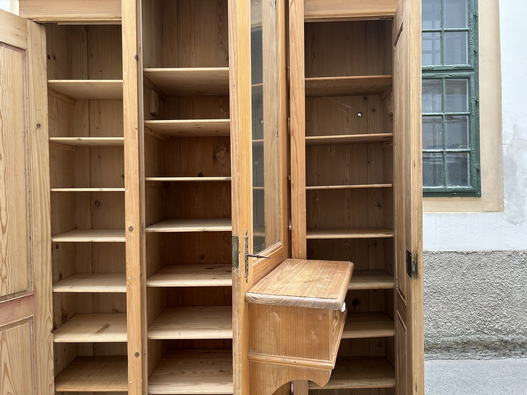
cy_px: 198
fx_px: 396
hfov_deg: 67.3
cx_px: 264
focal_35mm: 26
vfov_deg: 53.1
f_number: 1.5
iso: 40
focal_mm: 5.7
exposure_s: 1/124
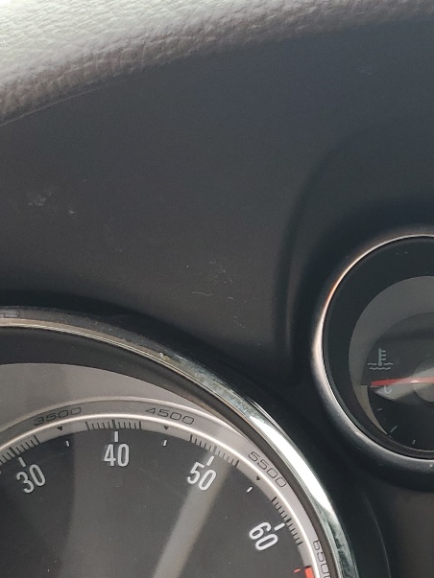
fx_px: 1154
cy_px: 510
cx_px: 524
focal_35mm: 69
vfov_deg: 27.3
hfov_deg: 20.0
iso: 50
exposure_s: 1/233
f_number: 1.5
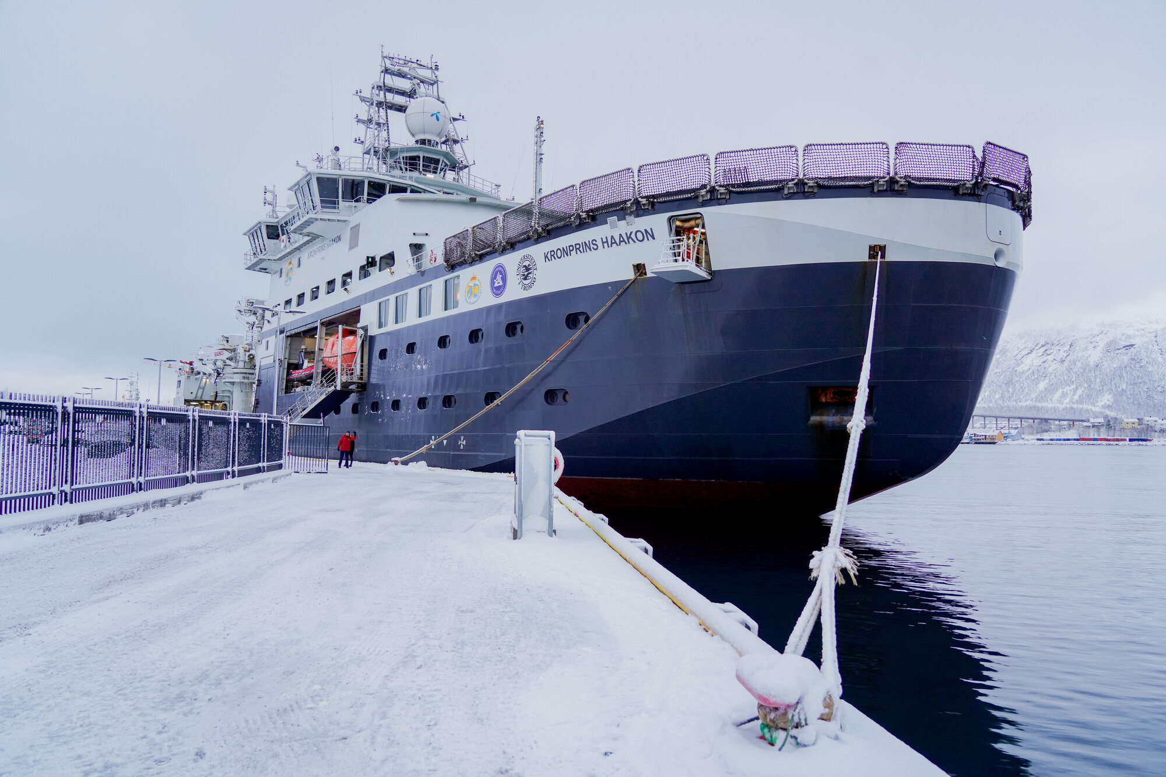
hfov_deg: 69.4
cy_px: 388
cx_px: 583
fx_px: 842
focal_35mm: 26
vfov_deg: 49.5
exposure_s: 1/250
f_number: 4
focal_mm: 26
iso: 640
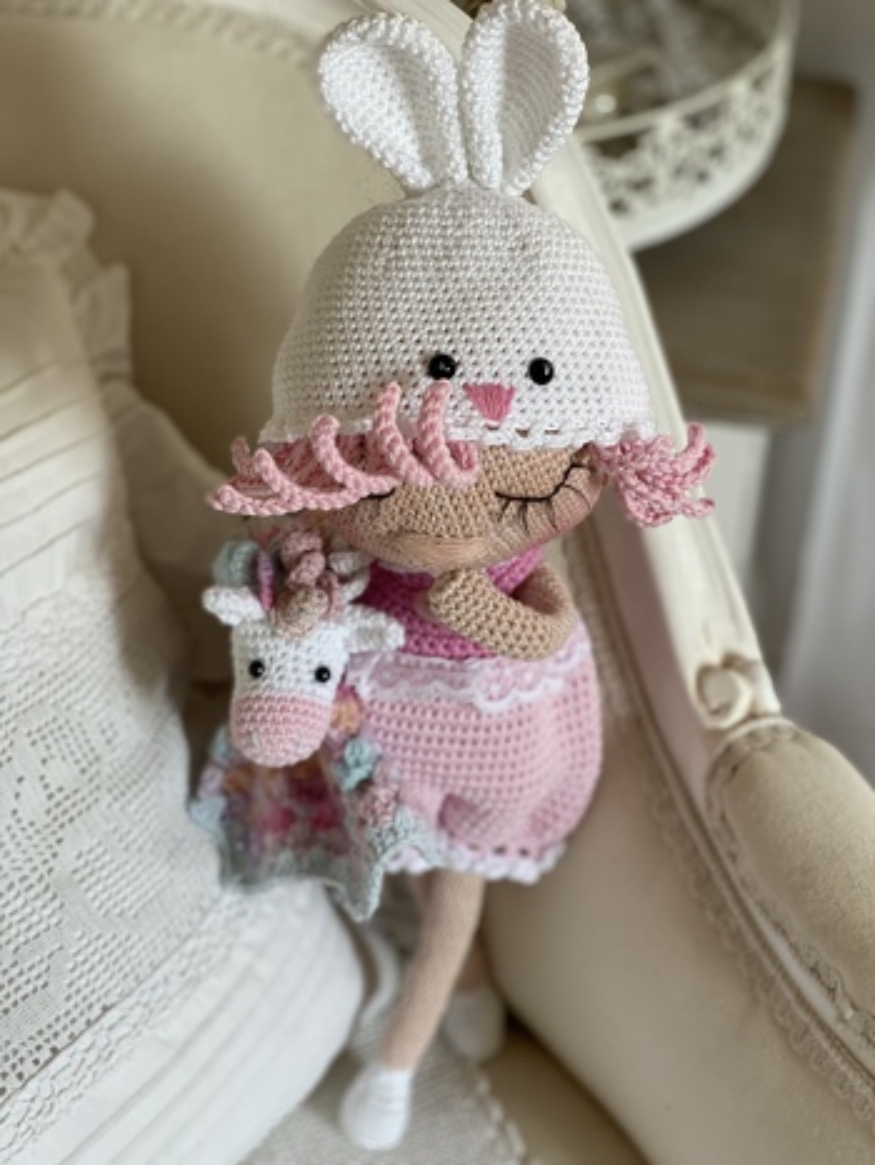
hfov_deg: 28.1
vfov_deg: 36.8
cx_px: 438
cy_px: 582
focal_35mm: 52
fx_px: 1751
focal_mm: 6
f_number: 2
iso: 160
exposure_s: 1/50
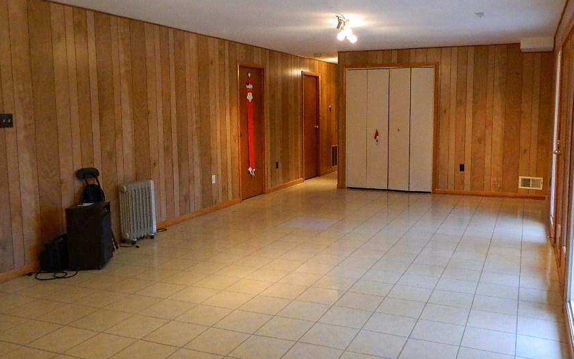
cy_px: 166
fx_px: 501
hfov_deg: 59.5
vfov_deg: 39.4
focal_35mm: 32
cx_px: 322
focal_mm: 4.5
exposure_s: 1/13
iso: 400
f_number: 3.1
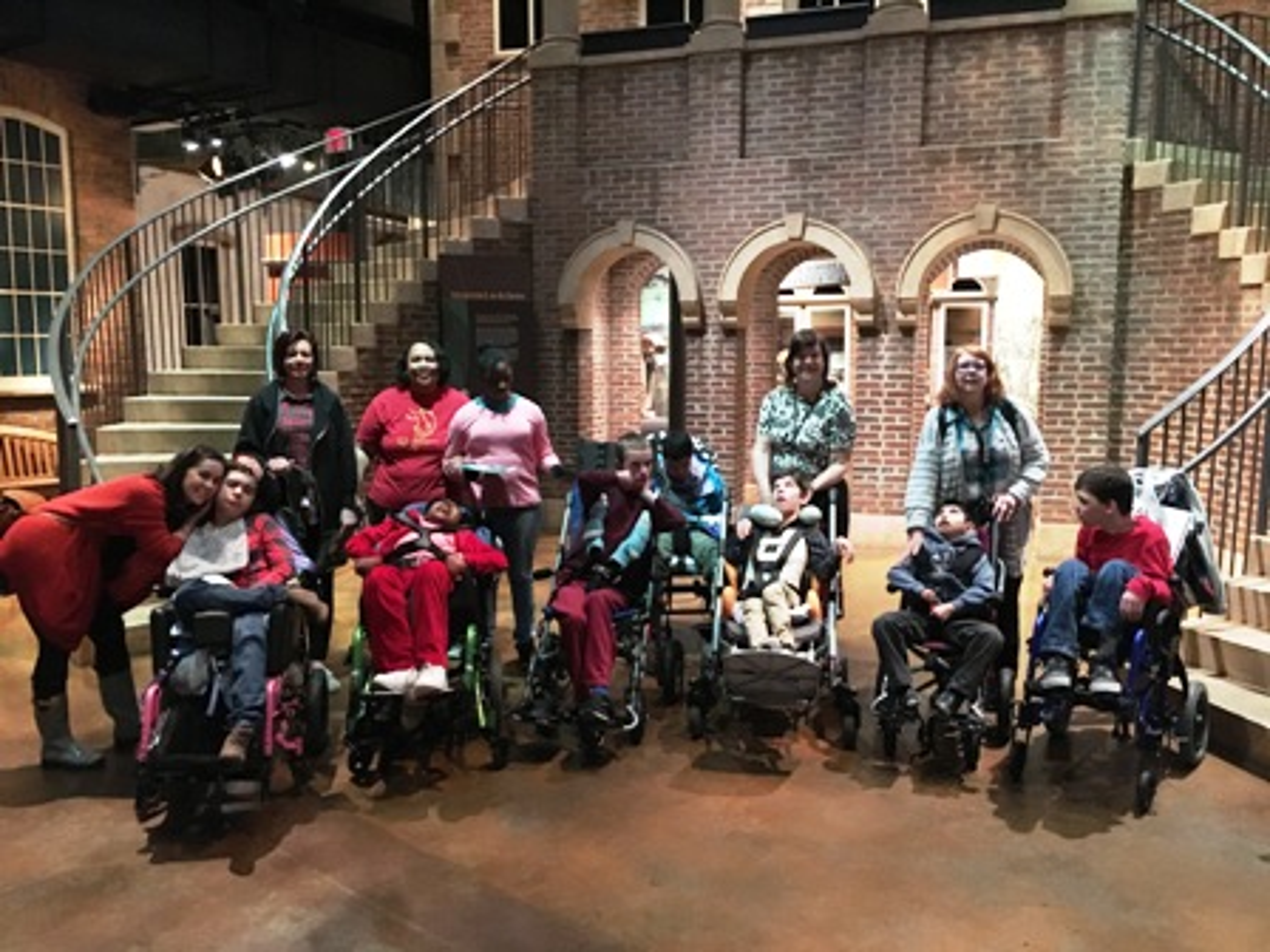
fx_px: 1064
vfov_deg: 48.2
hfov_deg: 61.7
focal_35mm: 29
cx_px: 635
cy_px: 476
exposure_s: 1/15
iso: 320
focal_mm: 4.15
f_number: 2.2
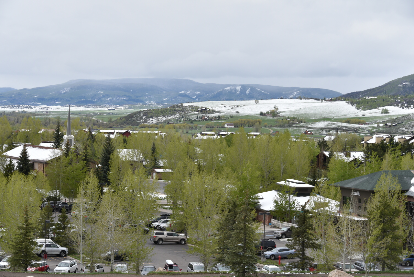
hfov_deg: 22.1
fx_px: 1058
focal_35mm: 92
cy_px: 138
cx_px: 207
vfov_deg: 14.9
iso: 100
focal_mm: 92
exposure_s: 1/320
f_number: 9
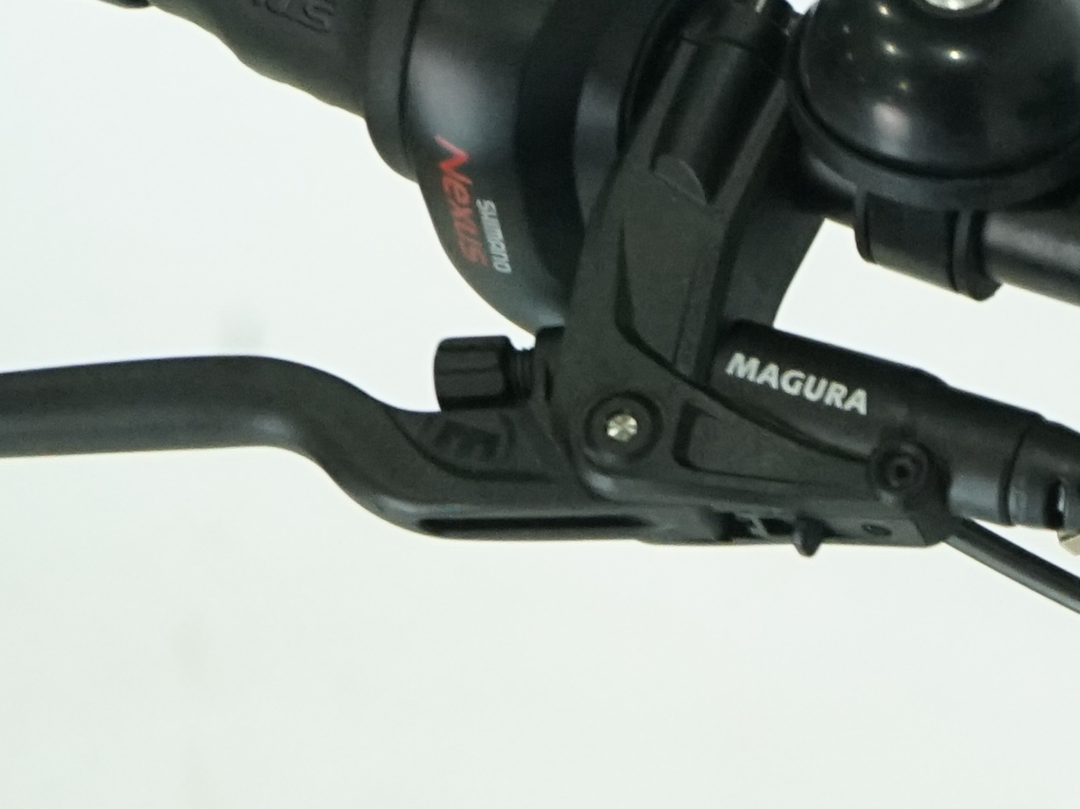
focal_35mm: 175
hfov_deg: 10.6
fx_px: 5459
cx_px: 1999
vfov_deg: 8.3
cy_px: 1124
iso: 3200
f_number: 8
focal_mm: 39
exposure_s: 1/200
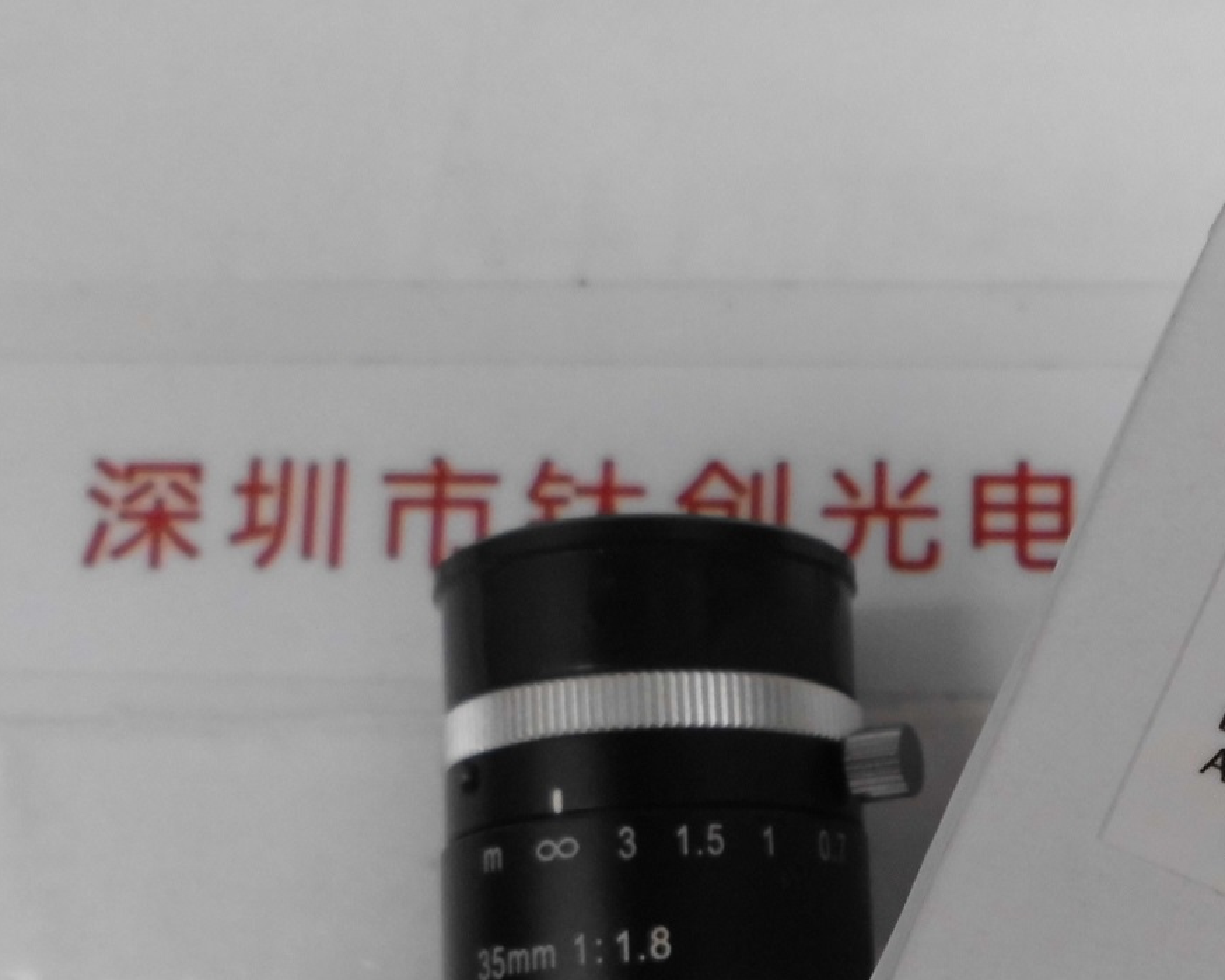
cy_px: 759
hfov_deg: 30.8
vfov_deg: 25.8
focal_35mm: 58
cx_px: 1134
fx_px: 2103
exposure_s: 1/60
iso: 100
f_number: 3.2
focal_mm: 4.6
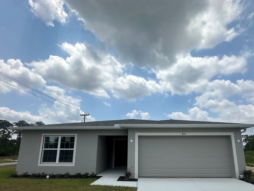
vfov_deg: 66.9
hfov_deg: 84.5
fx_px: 139
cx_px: 138
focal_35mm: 19
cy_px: 127
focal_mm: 2.22
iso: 50
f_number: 2.2
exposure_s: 1/4292
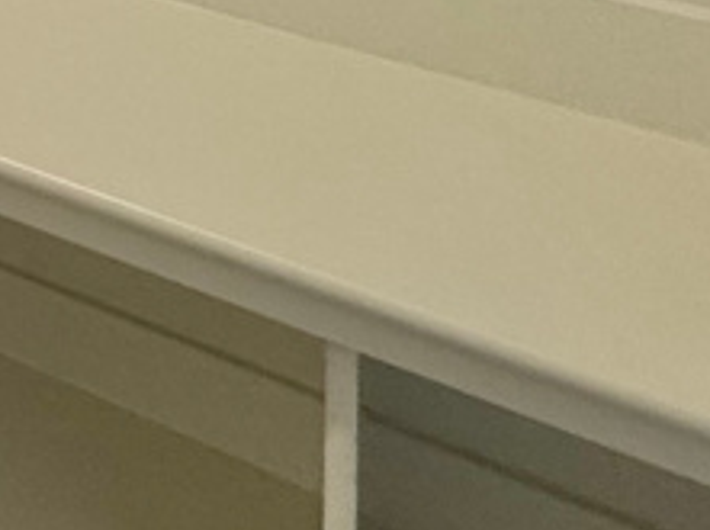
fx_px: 1331
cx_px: -697
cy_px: -649
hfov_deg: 18.9
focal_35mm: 65
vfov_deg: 15.5
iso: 200
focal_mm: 2.22
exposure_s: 1/120
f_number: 2.2
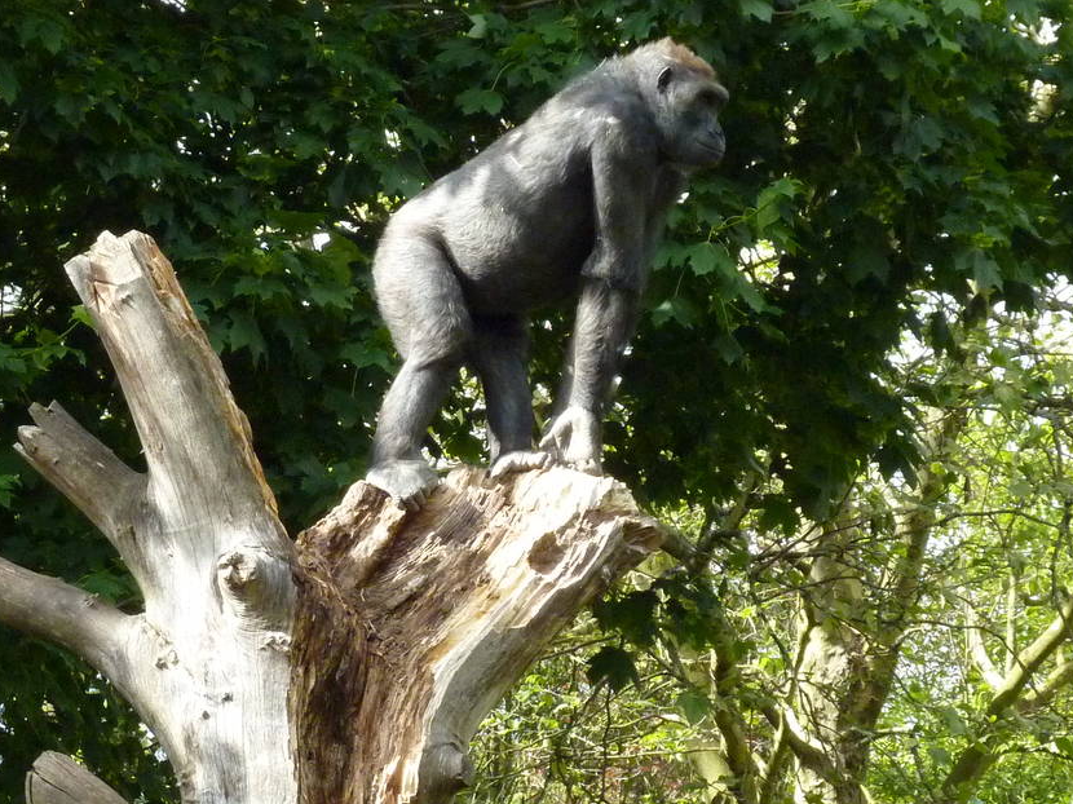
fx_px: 6631
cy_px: 433
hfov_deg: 9.2
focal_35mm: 214
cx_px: 635
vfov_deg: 6.9
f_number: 4.4
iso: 400
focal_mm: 18.2
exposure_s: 1/500
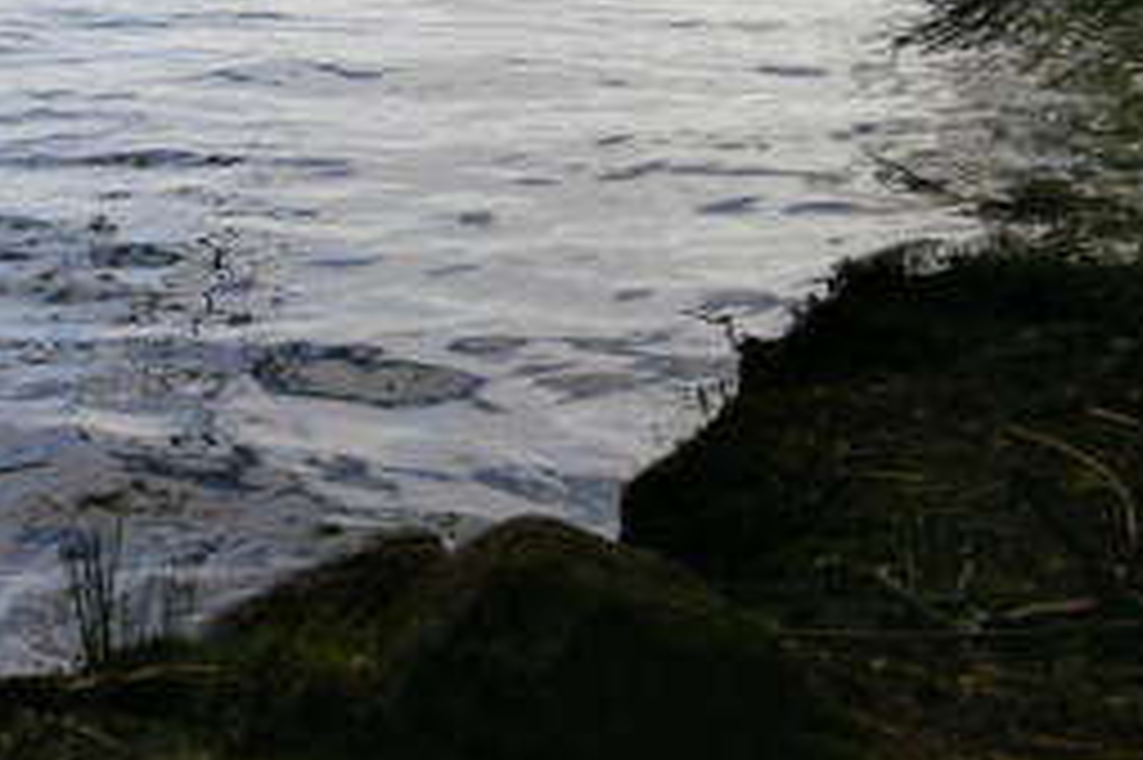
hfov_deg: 29.7
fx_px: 1999
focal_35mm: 63
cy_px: 49
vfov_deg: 21.0
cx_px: -14
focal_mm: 4.2
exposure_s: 1/125
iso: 100
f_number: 7.9
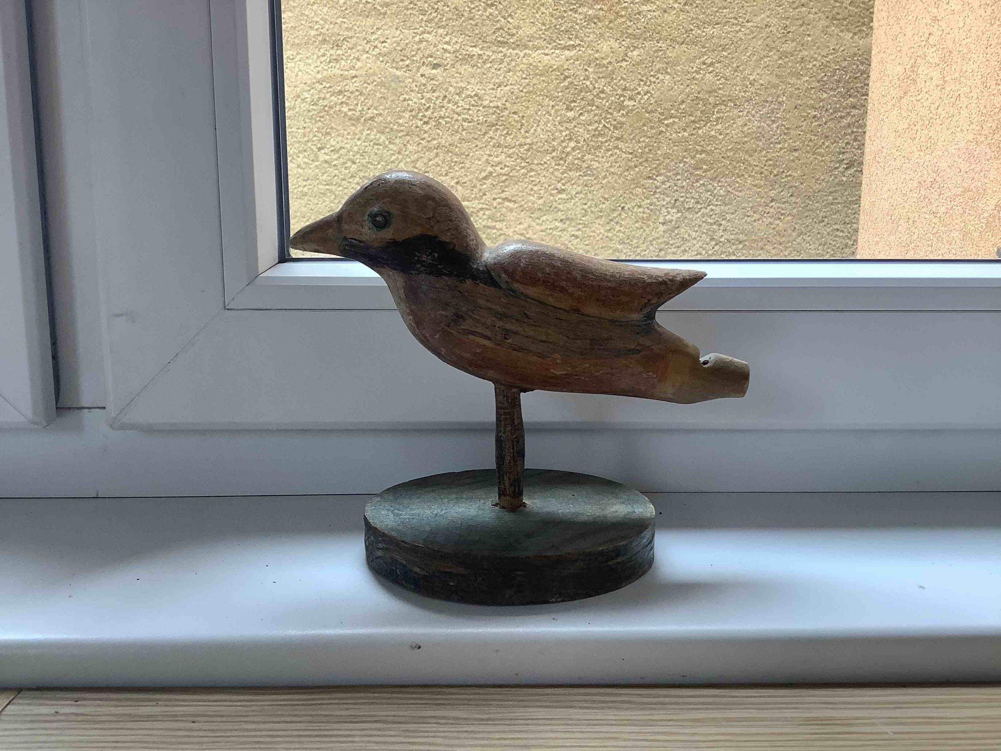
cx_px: 500
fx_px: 896
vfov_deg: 45.4
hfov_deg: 58.4
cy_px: 376
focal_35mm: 31
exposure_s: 1/120
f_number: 2.4
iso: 64
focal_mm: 3.3
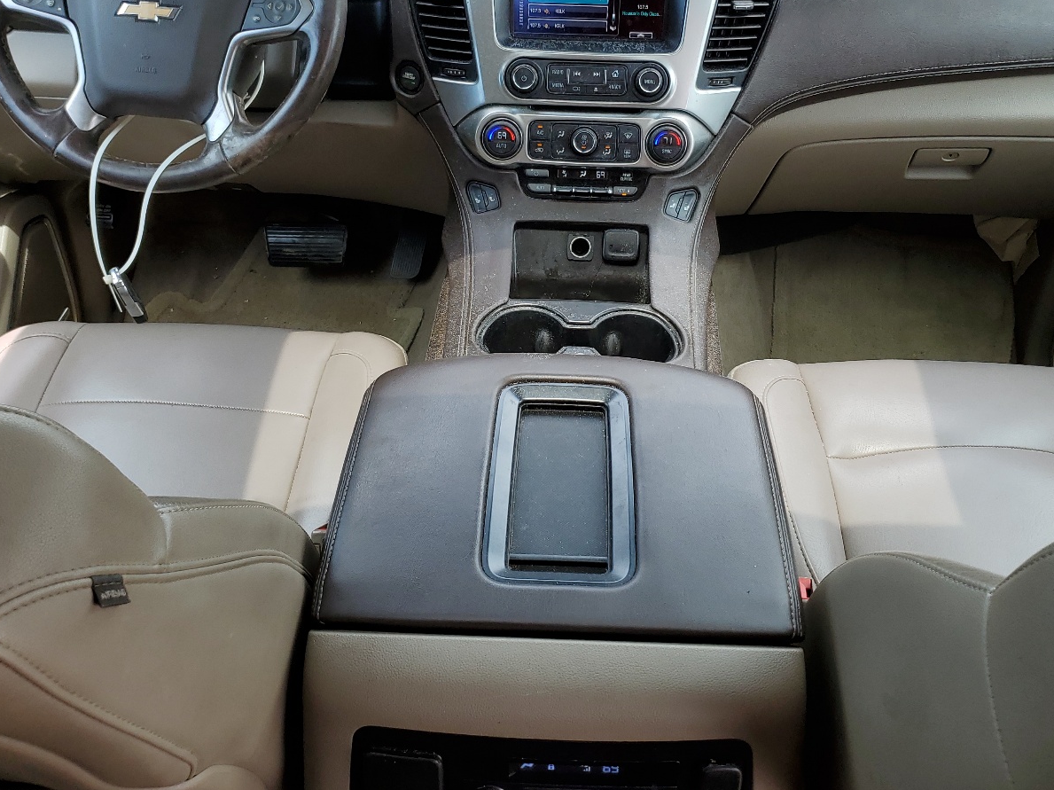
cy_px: 325
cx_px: 559
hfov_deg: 52.6
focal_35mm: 35
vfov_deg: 40.5
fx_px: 1065
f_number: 1.5
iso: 50
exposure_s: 1/400
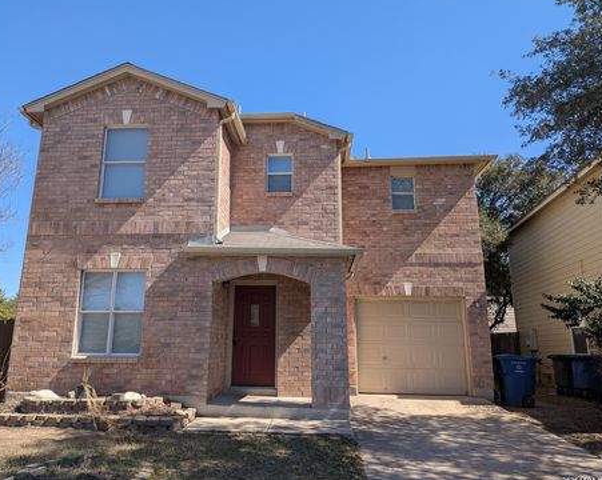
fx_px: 463
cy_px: 234
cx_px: 278
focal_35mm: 26
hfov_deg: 66.0
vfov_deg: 54.9
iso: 27
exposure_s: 1/1277
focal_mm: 4.53
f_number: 1.7
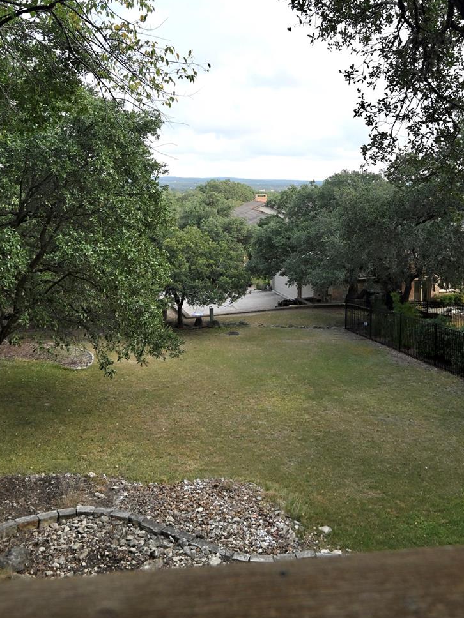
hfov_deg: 48.0
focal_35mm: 29
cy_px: 197
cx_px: 271
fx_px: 518
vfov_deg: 59.9
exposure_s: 1/4000
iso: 1600
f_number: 4
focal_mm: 19
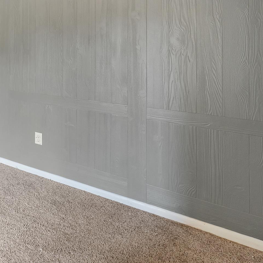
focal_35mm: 33
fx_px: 284
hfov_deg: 35.4
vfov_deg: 46.7
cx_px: -73
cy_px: 48
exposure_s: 1/10
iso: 800
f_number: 8
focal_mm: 15
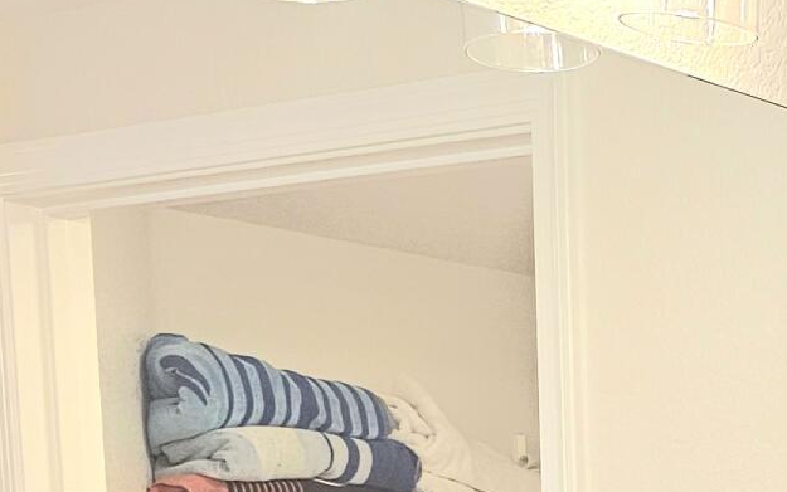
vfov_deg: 9.8
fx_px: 2510
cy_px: 1221
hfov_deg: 16.6
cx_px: 1098
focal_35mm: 117
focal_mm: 6.3
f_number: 1.7
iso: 125
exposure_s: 1/120
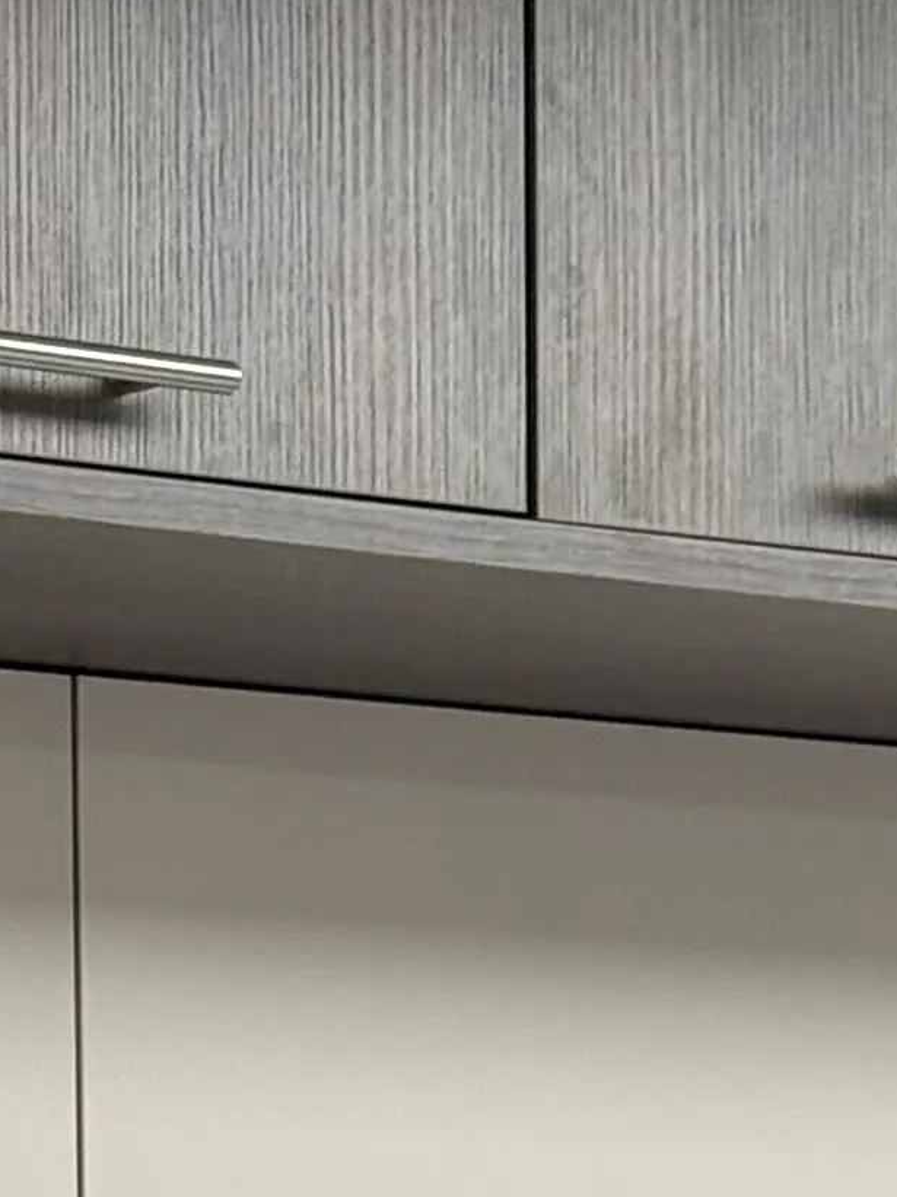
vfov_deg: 8.2
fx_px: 8154
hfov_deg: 6.3
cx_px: 289
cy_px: 1784
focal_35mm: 236
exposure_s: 1/120
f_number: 1.78
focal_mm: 6.76
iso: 80
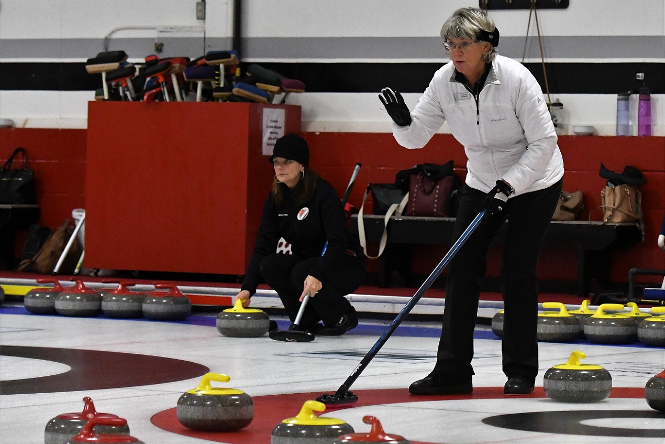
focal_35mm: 128
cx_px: 332
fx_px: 2355
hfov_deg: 16.1
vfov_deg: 10.8
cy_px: 222
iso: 7200
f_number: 4
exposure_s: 1/1000
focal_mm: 85
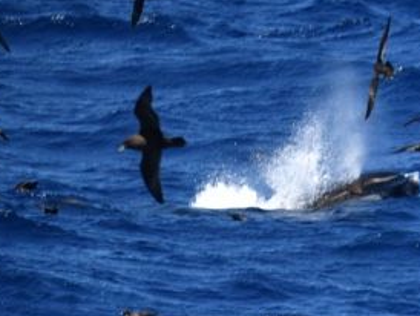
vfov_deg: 1.8
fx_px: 10213
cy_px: 372
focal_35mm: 841
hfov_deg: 2.4
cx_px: 590
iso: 1250
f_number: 5.6
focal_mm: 300
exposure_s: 1/8000
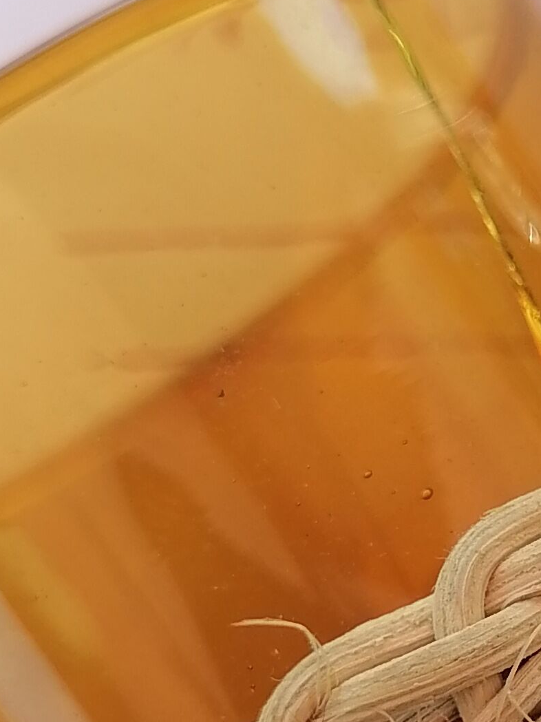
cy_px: 540
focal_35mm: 103
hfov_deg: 14.1
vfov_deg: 19.0
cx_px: 589
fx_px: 2148
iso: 50
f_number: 1.8
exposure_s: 1/144
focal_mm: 5.3
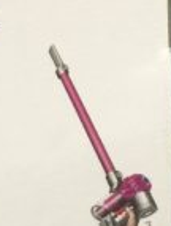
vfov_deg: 9.0
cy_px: -232
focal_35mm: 207
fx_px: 1357
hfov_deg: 6.8
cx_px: 432
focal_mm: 4.15
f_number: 2.2
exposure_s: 1/30
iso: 125
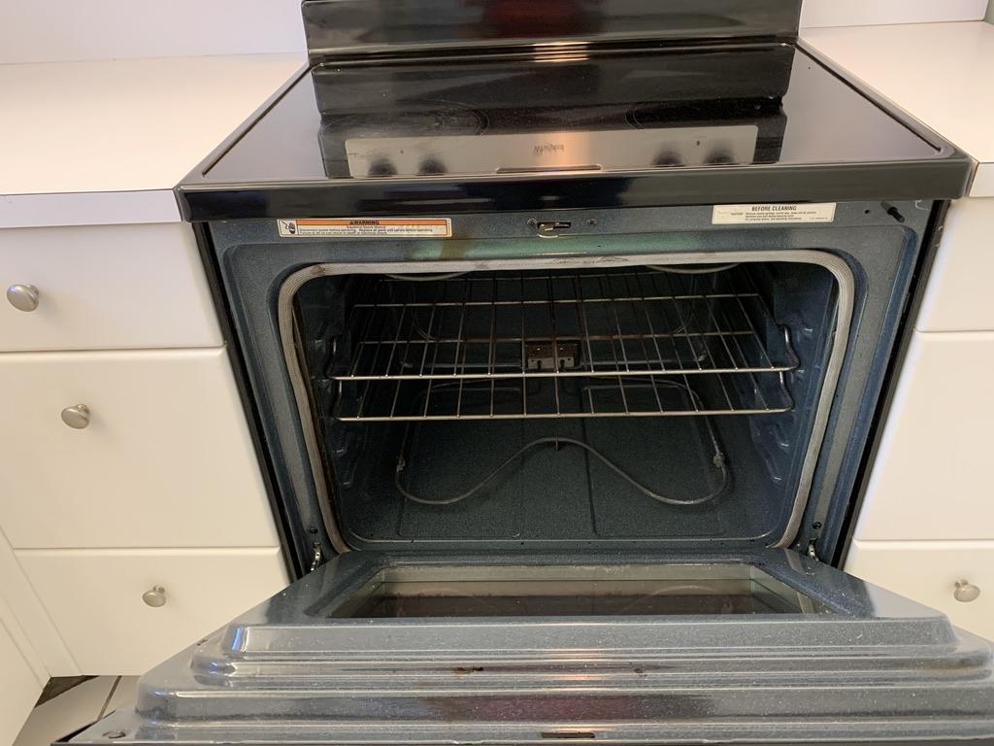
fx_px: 747
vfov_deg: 53.1
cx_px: 497
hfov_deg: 67.3
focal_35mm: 26
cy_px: 373
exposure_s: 1/60
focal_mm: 4.25
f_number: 1.8
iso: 320
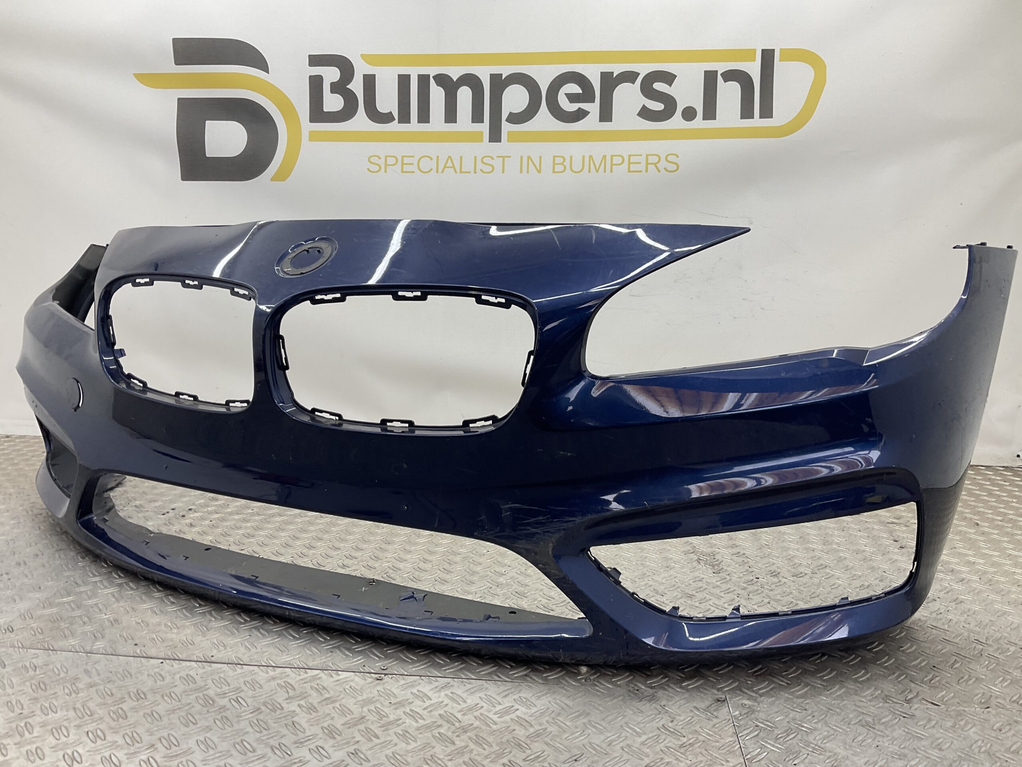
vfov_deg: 48.2
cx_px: 511
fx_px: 856
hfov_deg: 61.7
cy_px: 384
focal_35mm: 29
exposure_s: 1/100
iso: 25
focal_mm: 3
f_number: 1.8
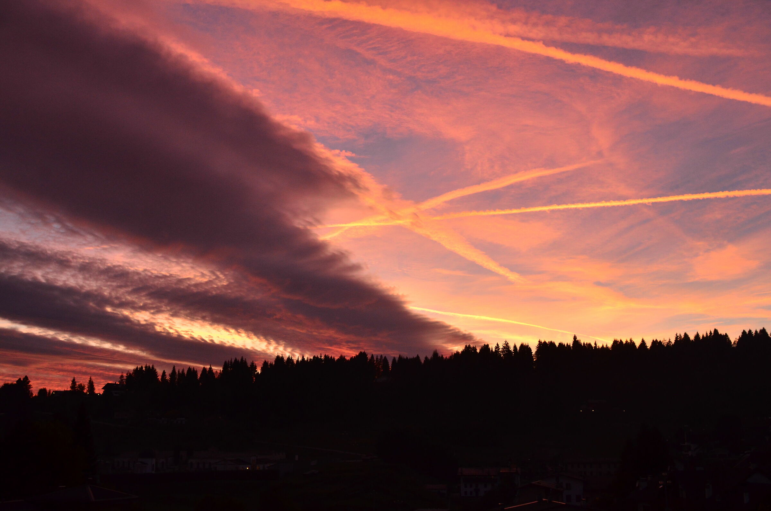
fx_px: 769
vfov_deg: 36.7
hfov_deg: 53.2
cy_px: 256
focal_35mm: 36
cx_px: 386
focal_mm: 24
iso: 800
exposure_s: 1/125
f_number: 7.1
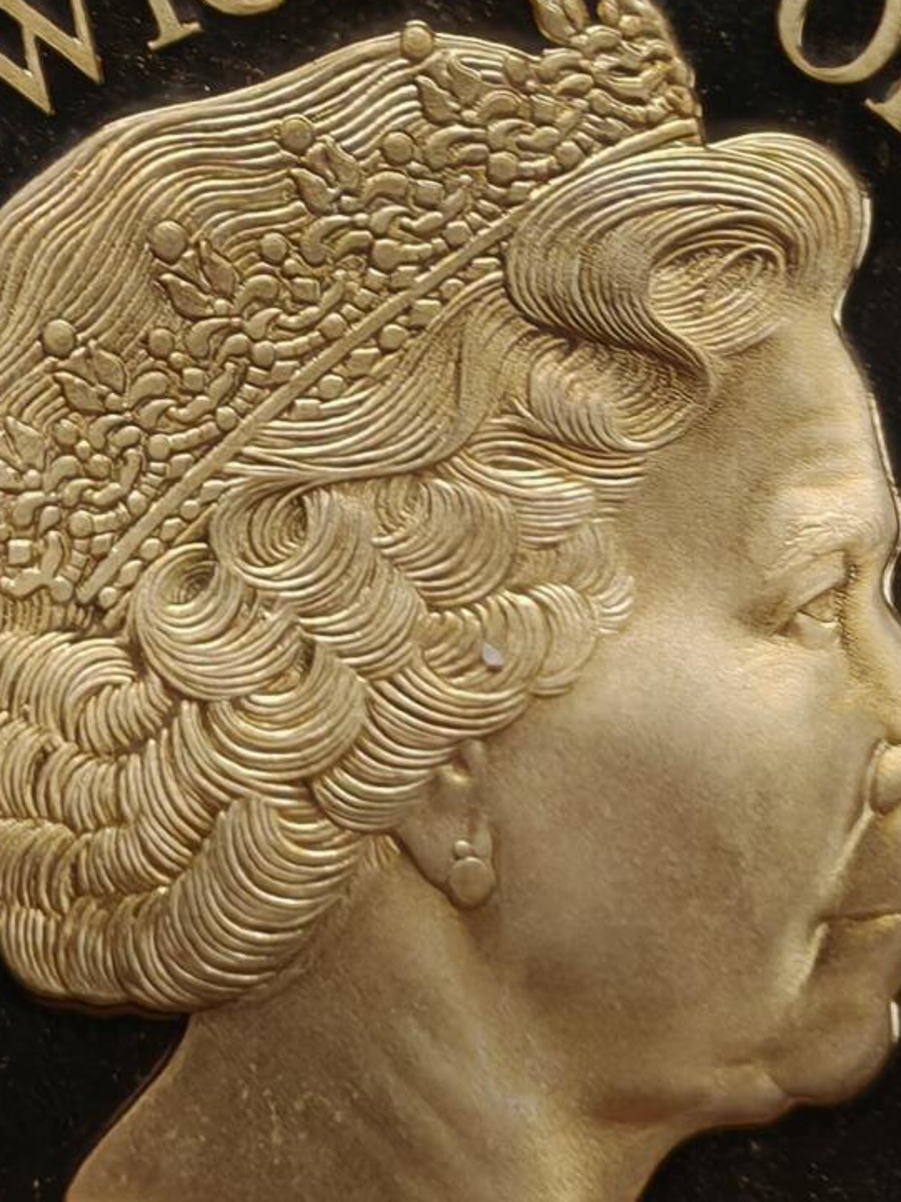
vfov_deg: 8.4
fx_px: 8230
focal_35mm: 237
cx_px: 543
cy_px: 809
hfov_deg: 6.3
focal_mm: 7.62
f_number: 1.6
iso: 64
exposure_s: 1/100
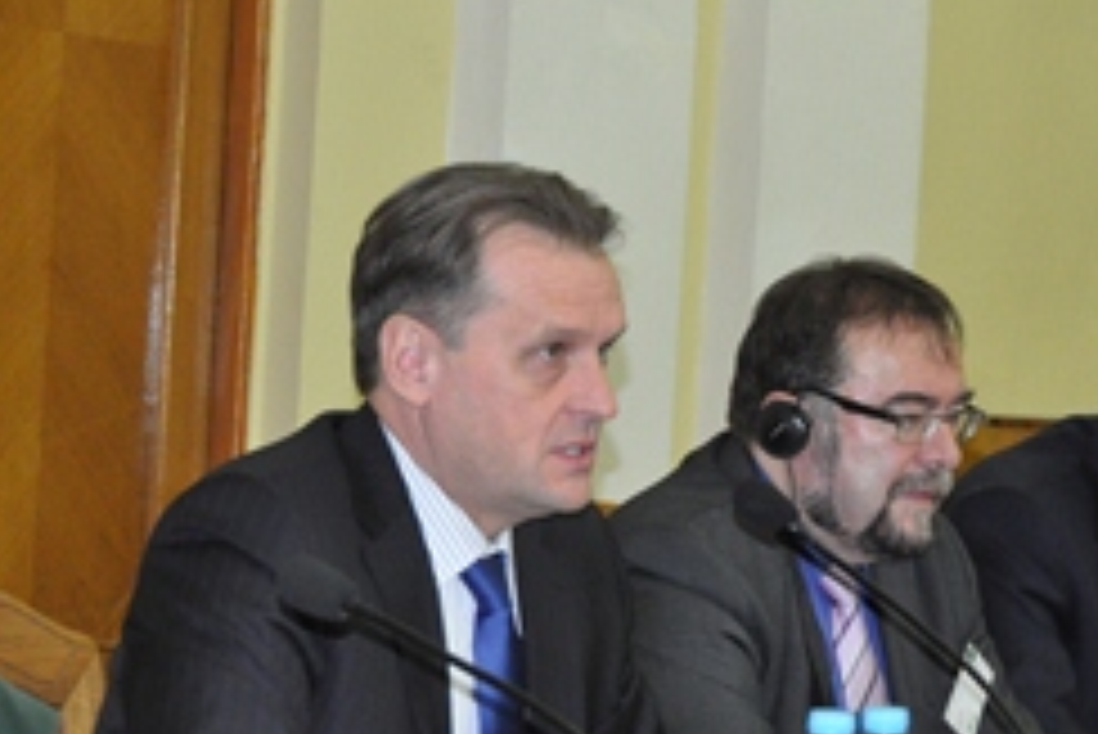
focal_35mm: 137
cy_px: 547
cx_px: 961
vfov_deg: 10.0
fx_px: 4181
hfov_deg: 14.8
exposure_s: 1/60
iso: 2500
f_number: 5.6
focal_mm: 52
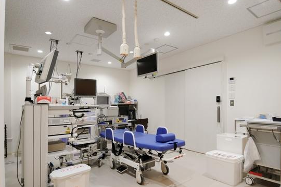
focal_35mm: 20
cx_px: 135
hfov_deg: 84.0
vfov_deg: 61.8
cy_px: 97
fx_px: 156
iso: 200
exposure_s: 1/30
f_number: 4
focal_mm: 12
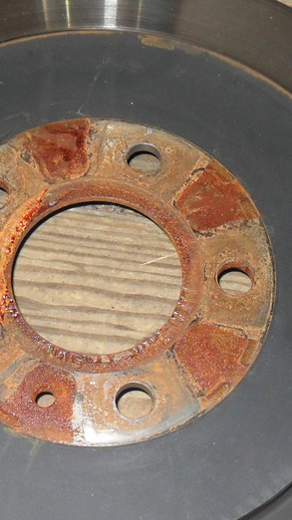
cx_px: 125
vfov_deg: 27.2
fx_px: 1075
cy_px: 300
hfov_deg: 15.5
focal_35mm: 78
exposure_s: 1/45
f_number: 8.9
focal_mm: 6.2
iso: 160
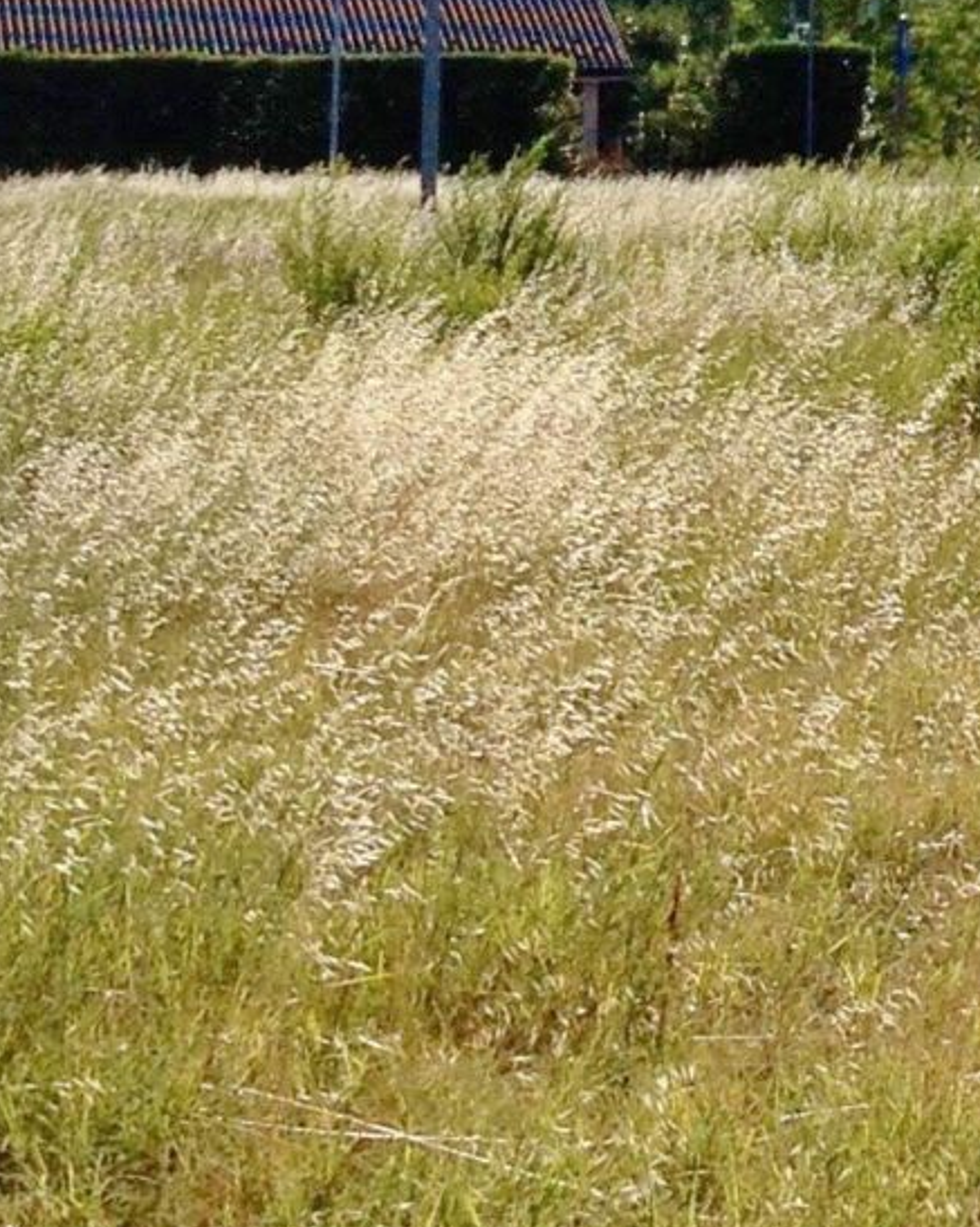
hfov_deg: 9.0
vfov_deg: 11.7
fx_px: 5806
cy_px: -354
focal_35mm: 160
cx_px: 2090
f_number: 2.4
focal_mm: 4.28
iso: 50
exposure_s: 1/1842
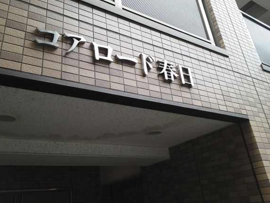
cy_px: 94
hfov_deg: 59.9
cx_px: 129
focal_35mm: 30
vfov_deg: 46.8
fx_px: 234
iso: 71
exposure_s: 1/125
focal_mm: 2.87
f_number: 2.4
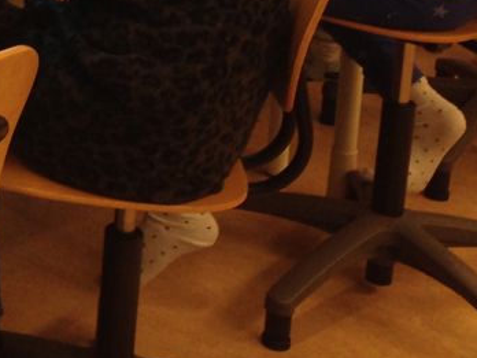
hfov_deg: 13.6
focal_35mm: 129
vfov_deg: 10.8
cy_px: -276
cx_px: -400
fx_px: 1778
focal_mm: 4.12
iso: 50
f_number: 2.4
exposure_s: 1/24
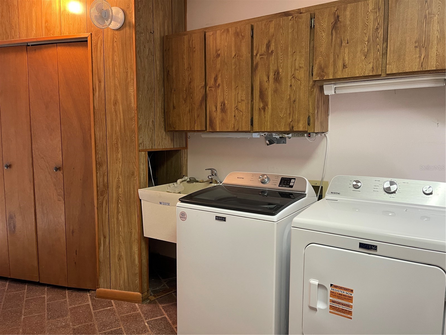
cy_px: 168
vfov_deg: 54.9
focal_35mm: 25
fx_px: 322
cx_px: 223
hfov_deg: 69.4
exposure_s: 1/60
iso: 320
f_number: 1.6
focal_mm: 5.1
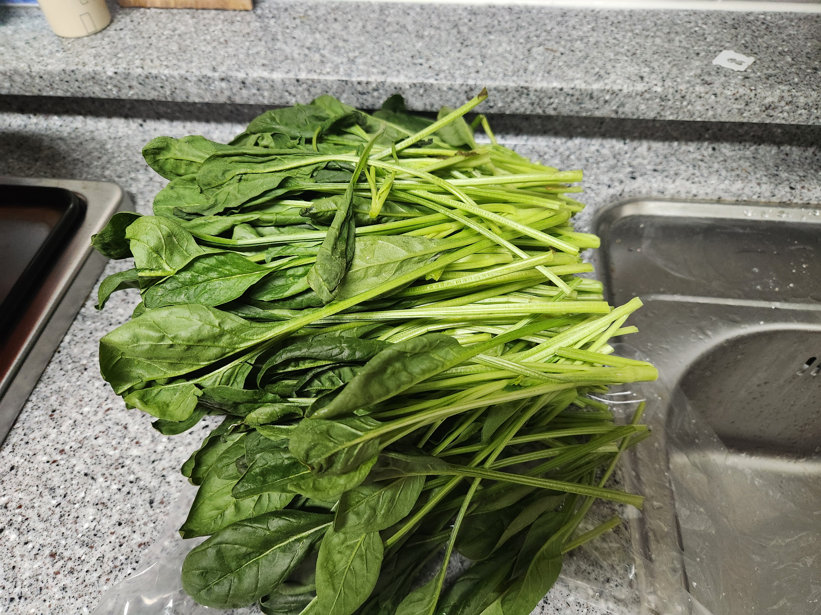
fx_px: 545
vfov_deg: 58.9
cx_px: 410
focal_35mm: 23
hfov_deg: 73.9
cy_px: 308
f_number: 1.8
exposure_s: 1/120
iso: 640
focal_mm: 5.4
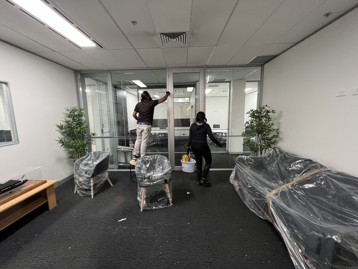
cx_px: 179
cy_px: 134
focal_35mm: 13
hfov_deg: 106.2
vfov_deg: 89.9
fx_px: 134
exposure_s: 1/50
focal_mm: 1.57
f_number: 1.8
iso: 320
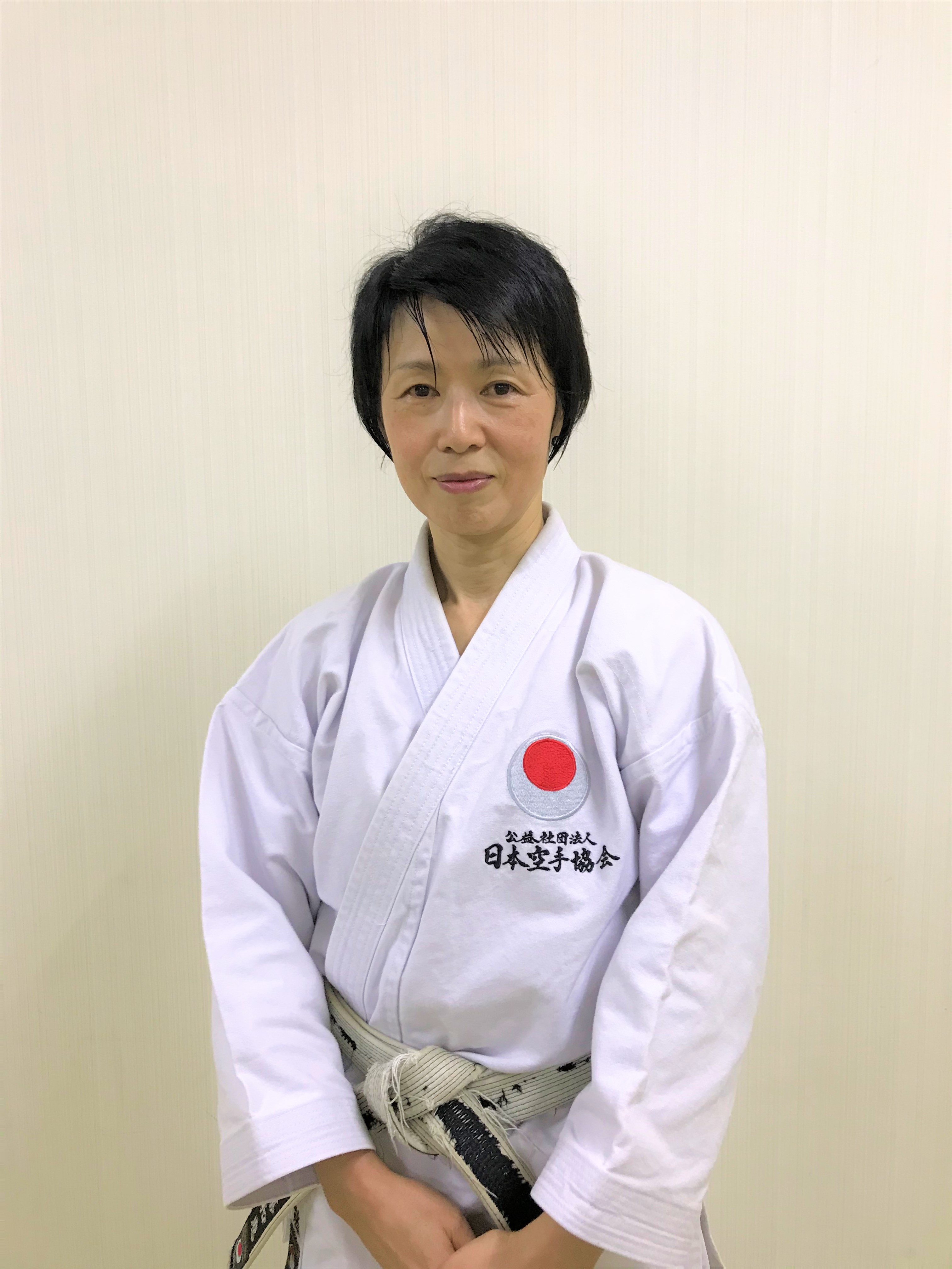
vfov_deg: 63.4
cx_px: 476
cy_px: 634
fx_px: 1027
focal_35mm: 28
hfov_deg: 49.7
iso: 32
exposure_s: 1/33
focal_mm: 3.99
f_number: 1.8
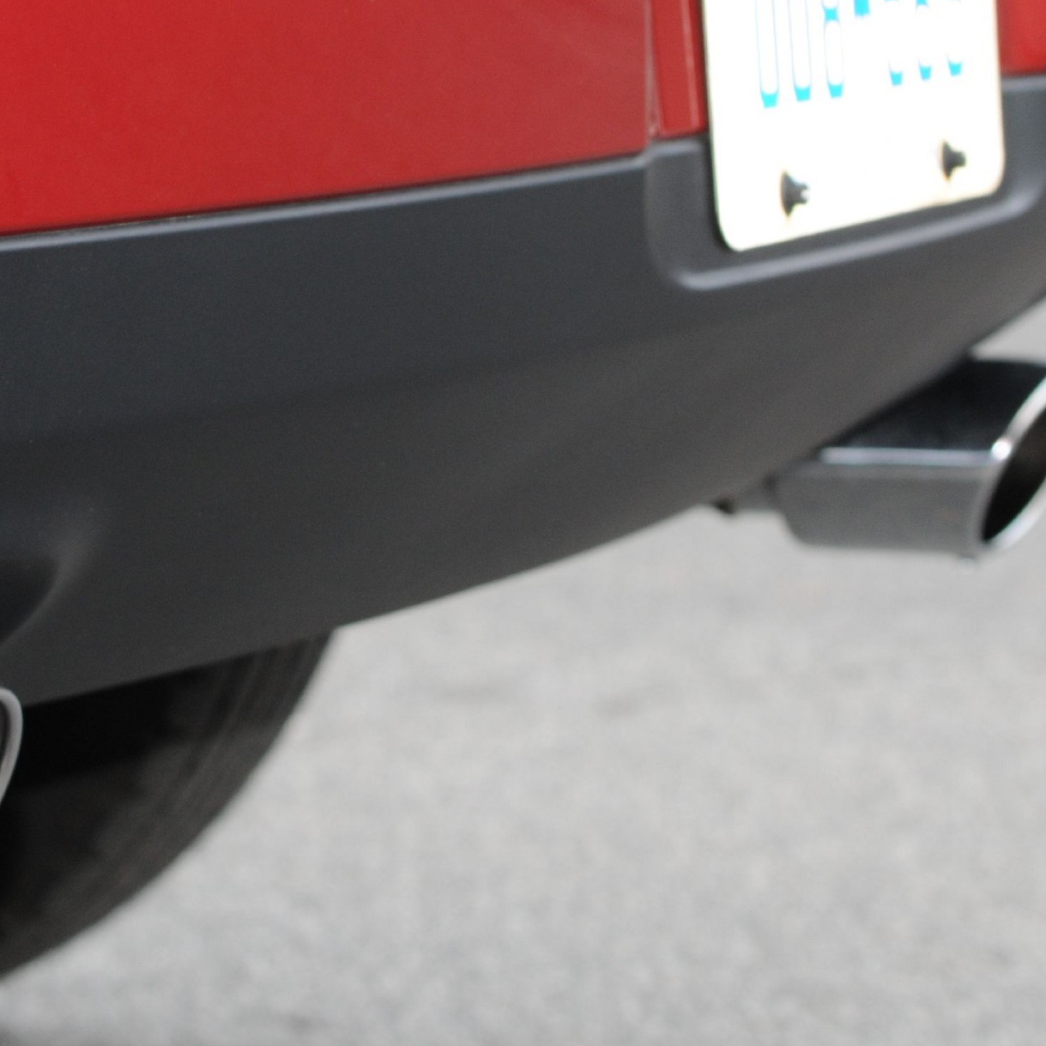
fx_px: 7145
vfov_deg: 8.4
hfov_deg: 8.4
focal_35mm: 209
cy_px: 348
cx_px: 352
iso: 500
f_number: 8
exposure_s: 1/60
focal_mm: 80
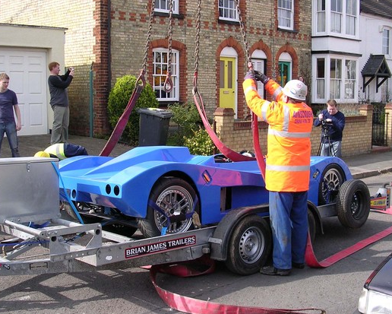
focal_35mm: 46
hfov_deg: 40.3
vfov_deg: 32.8
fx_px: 534
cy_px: 154
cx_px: 196
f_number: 2.8
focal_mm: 5.8
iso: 100
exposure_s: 1/458
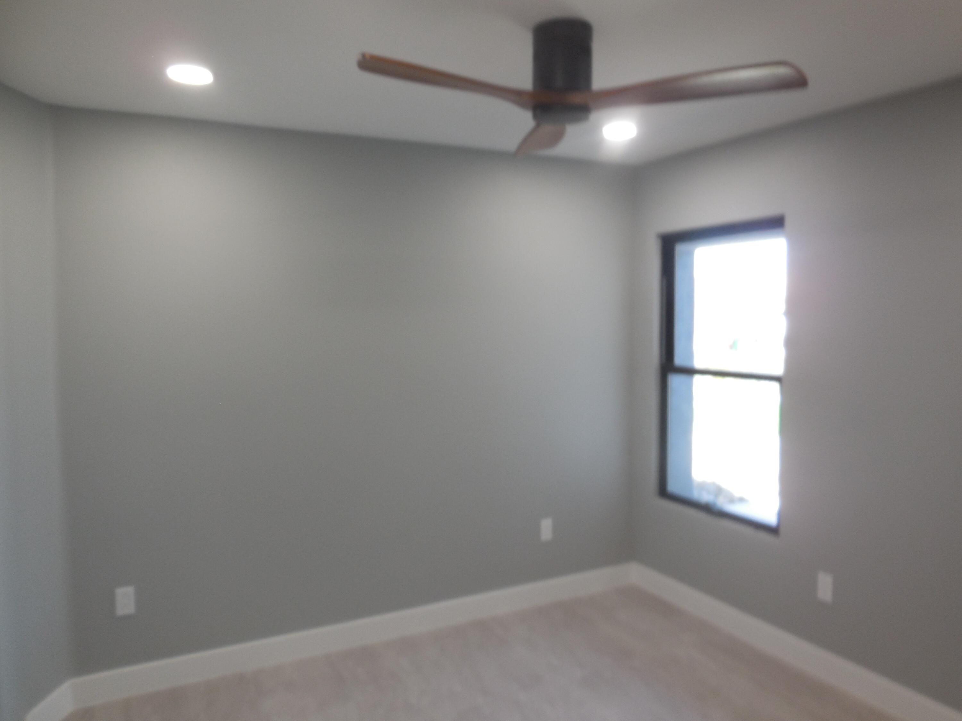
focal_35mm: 25
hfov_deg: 69.4
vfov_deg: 54.9
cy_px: 360
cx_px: 481
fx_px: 695
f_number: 3.1
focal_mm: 4.5
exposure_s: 1/30
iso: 140
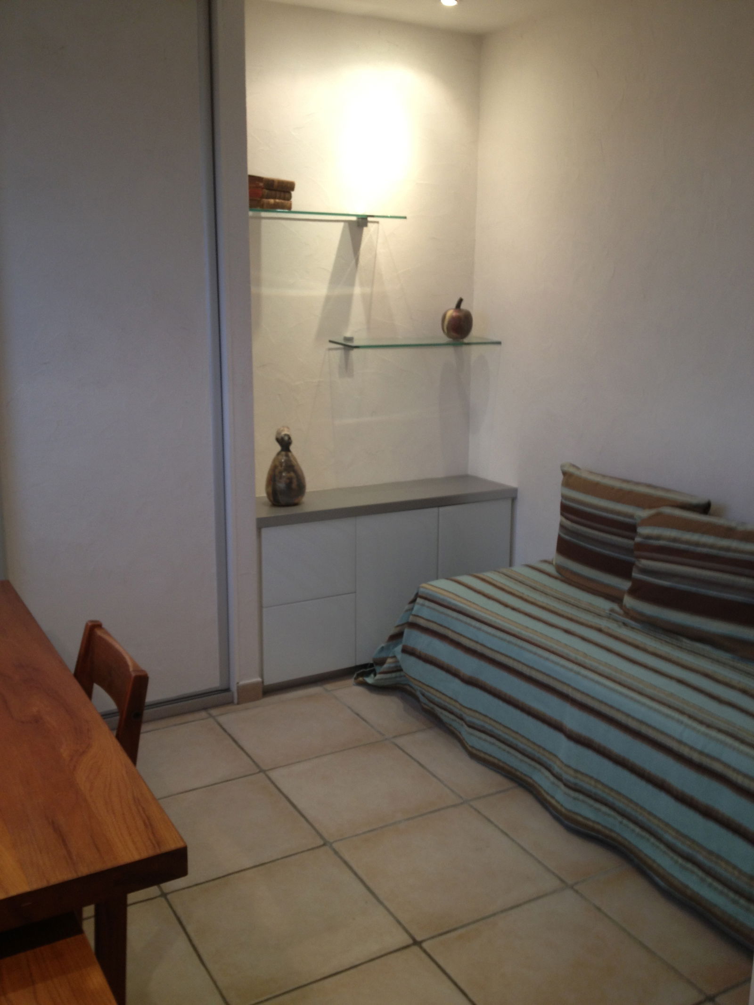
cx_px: 377
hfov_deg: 40.7
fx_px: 1016
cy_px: 502
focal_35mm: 35
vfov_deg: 52.6
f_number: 2.4
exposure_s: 1/24
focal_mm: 4.28
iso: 50
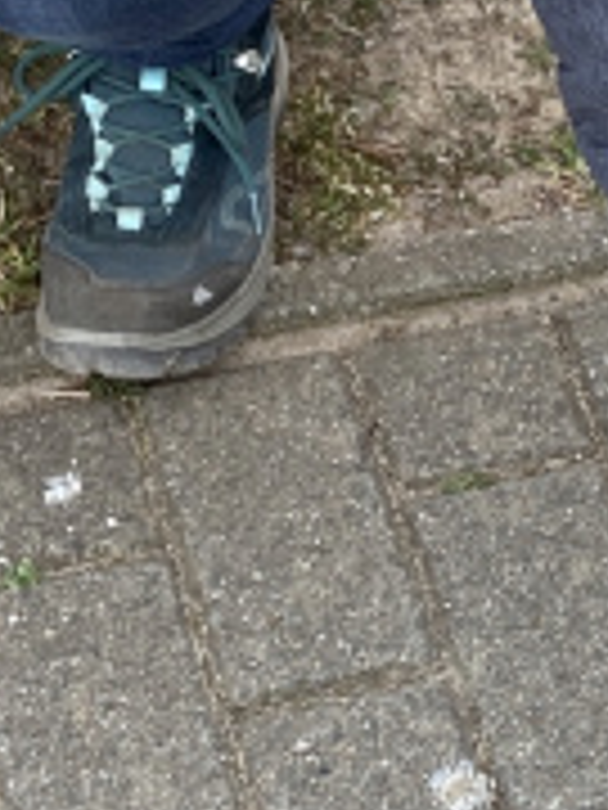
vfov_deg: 12.0
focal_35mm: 164
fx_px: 3841
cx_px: 696
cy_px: 398
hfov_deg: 9.0
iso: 32
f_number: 1.8
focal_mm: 4.25
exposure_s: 1/149
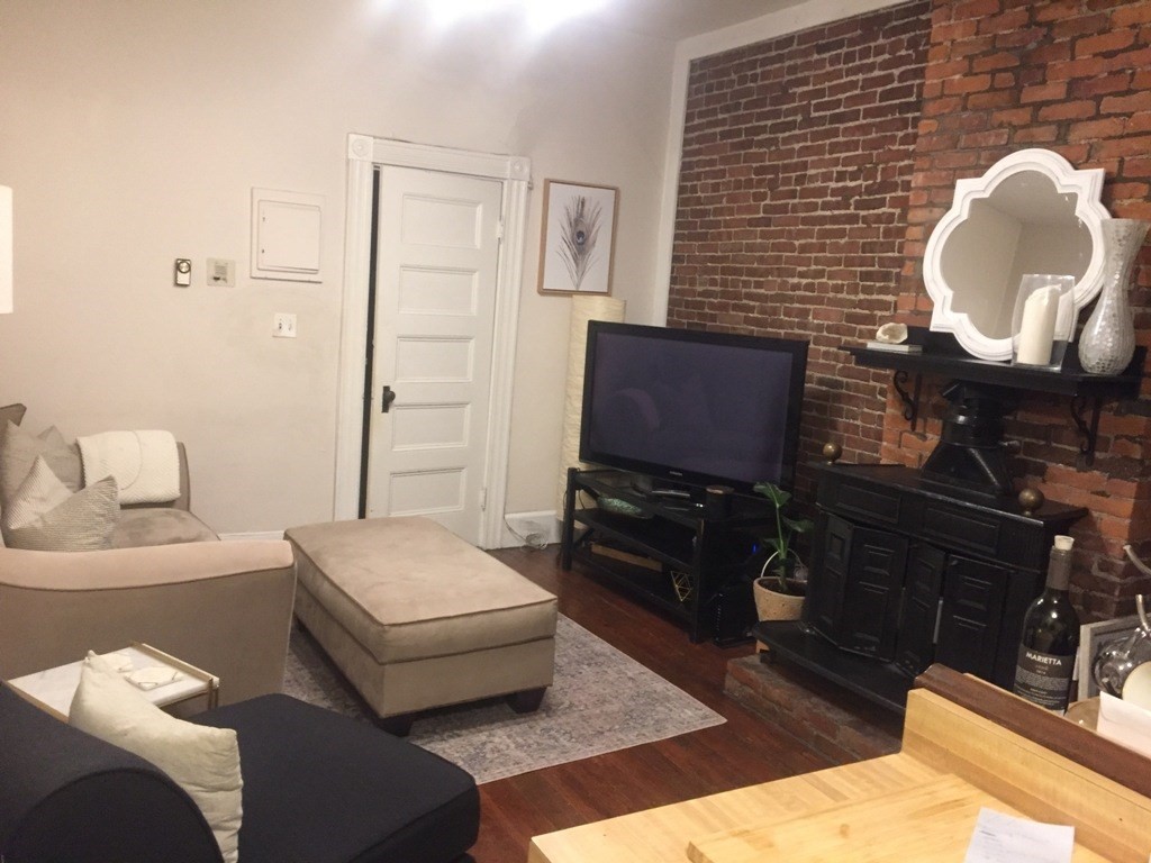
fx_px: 964
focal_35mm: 29
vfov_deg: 48.2
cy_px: 432
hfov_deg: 61.7
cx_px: 576
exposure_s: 1/24
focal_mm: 4.15
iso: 250
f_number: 2.2
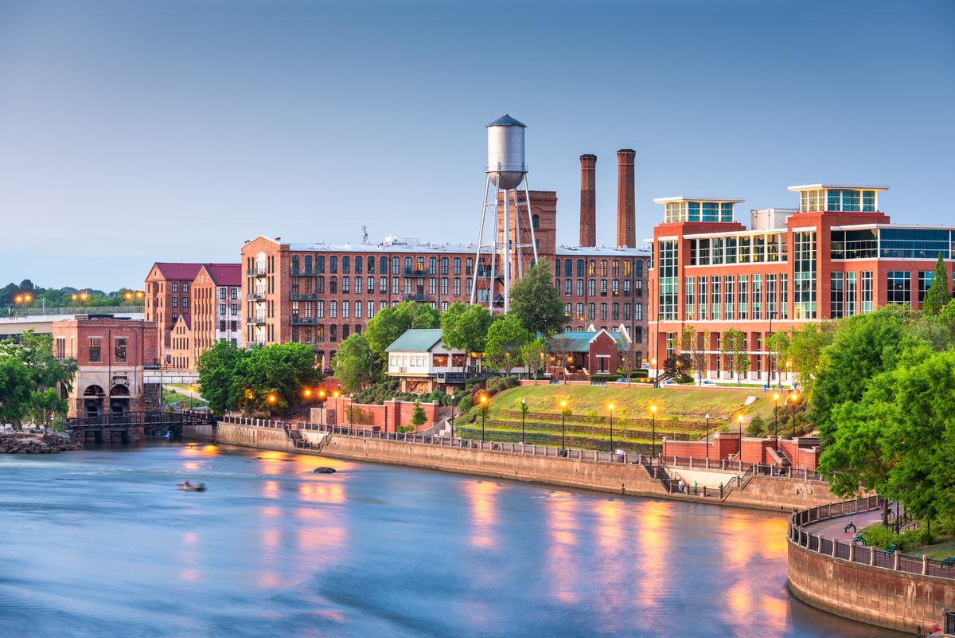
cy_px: 319
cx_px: 478
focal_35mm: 122
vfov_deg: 11.2
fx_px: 3237
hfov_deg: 16.8
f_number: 11
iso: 64
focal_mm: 122
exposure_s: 15
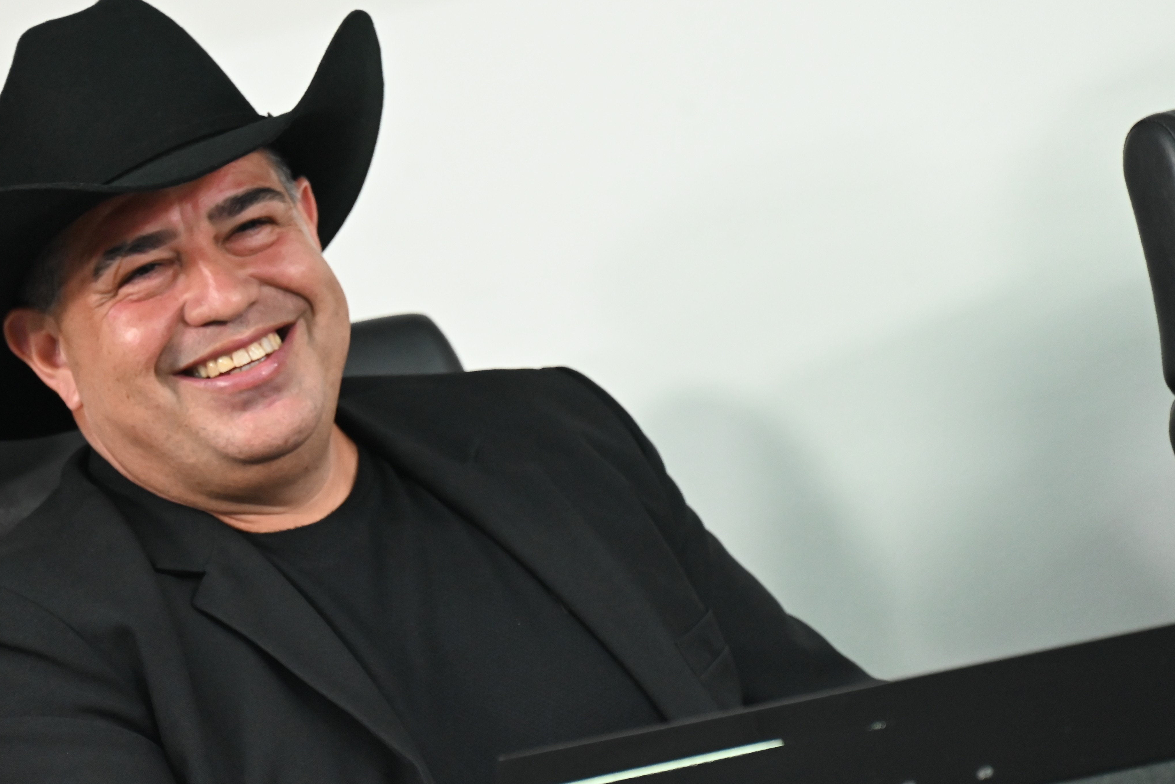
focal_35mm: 294
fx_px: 9599
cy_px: 321
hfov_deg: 7.0
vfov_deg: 4.7
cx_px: 433
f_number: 6.3
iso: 3200
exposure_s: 1/125
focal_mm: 200
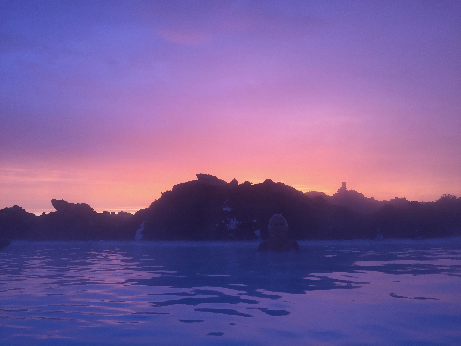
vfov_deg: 48.2
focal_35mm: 29
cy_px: 173
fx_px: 386
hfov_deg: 61.7
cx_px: 230
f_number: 2.2
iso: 40
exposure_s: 1/100
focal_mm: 4.15
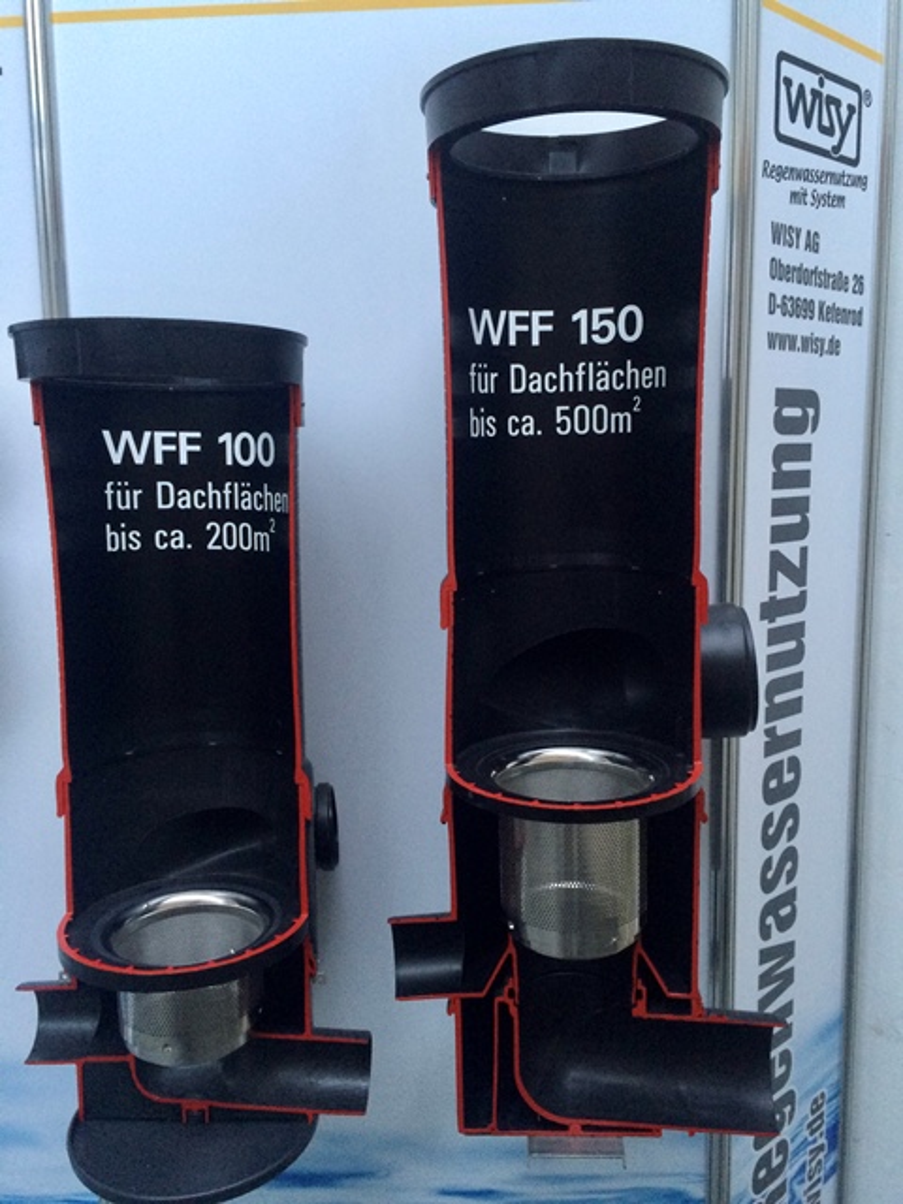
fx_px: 1009
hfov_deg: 48.2
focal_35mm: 29
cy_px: 602
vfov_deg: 61.7
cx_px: 452
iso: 320
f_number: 2.2
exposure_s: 1/33
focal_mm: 4.15
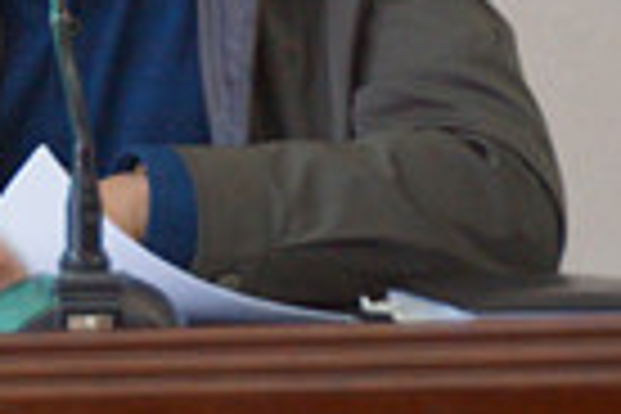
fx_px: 8159
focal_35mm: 473
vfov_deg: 2.9
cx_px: -11
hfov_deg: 4.4
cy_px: -169
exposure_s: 1/50
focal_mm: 100
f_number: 5.6
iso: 1600
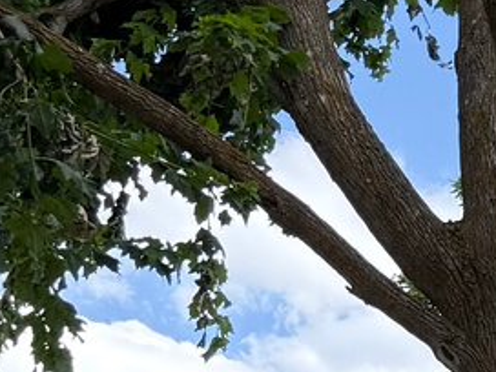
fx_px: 2593
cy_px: 987
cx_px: 1307
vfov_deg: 7.5
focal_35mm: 181
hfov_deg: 9.4
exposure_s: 1/1770
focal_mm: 6.76
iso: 100
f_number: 1.78
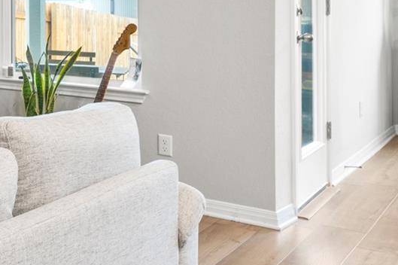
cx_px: -259
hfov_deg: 23.1
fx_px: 685
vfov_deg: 21.3
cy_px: 13
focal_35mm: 62
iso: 100
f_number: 8
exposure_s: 1.3
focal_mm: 16
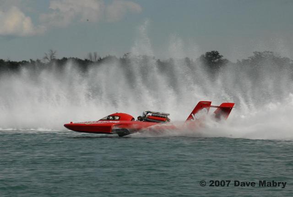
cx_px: 146
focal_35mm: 202
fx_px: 1651
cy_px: 98
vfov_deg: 6.8
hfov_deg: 10.1
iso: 800
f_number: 14
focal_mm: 135
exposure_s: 1/1000
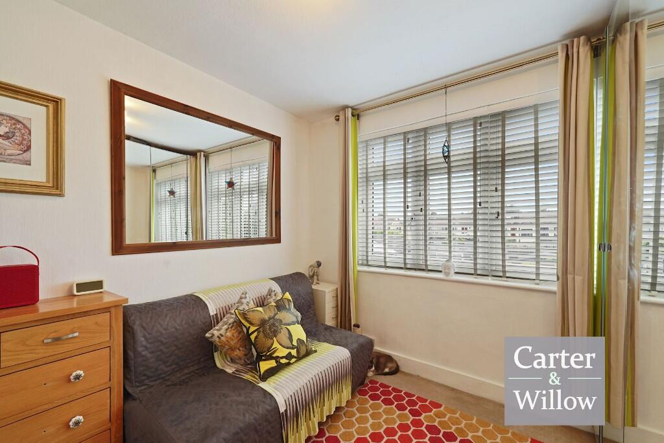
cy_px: 222
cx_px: 332
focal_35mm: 14
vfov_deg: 81.2
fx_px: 258
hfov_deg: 104.2
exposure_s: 1/20
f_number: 8
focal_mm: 14
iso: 800
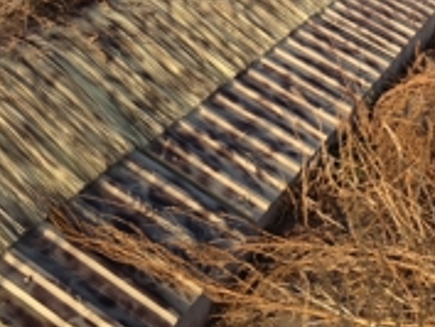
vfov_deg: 18.0
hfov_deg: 24.7
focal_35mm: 79
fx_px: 993
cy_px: -34
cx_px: 229
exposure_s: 1/789
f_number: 2.4
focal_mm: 4.28
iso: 50
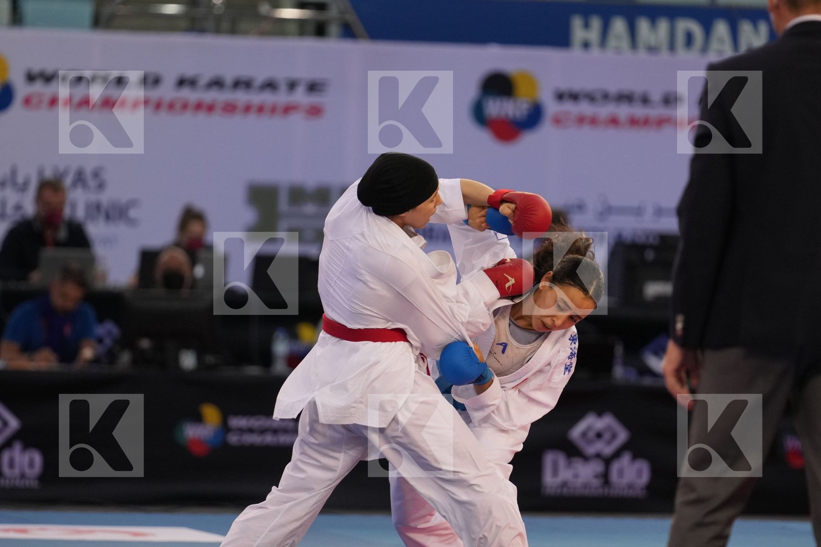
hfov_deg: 6.9
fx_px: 6841
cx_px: 410
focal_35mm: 300
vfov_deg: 4.6
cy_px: 274
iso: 1600
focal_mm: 200
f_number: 2.8
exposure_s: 1/1000
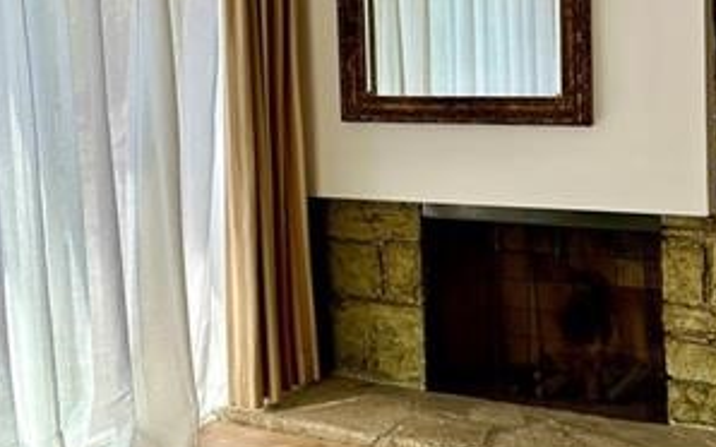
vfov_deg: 18.3
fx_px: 1385
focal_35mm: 71
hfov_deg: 28.9
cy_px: 132
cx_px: 284
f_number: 1.5
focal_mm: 5.7
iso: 50
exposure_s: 1/1224
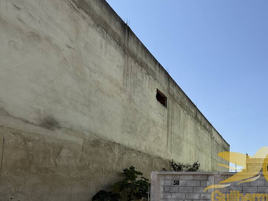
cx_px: 268
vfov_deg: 45.6
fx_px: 217
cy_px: 176
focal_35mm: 28
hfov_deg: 51.1
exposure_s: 1/2410
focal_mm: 2.22
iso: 50
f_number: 2.2
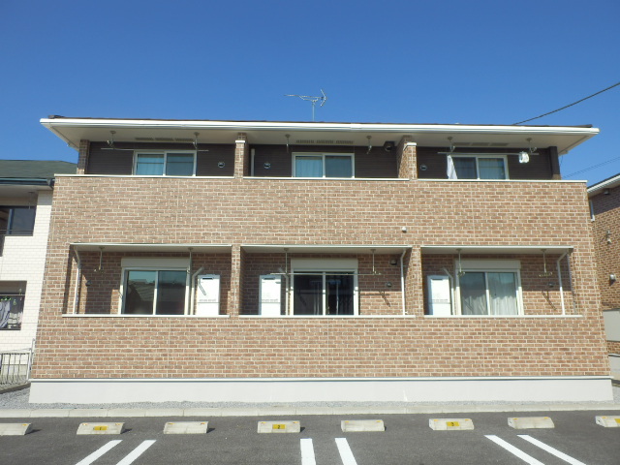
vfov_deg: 56.8
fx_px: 430
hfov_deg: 71.6
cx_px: 310
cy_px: 232
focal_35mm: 24
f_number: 7.9
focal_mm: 4.2
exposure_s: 1/160
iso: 80
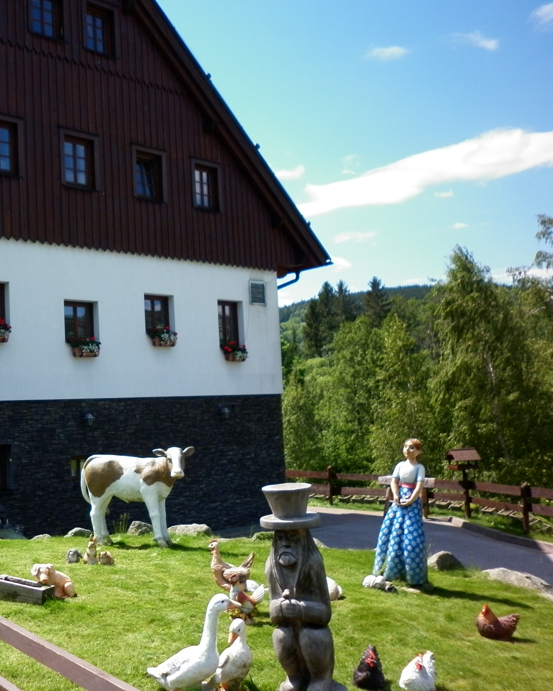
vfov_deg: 49.1
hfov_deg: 38.8
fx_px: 757
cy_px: 346
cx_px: 123
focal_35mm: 37
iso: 80
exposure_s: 1/640
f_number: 2.8
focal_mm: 5
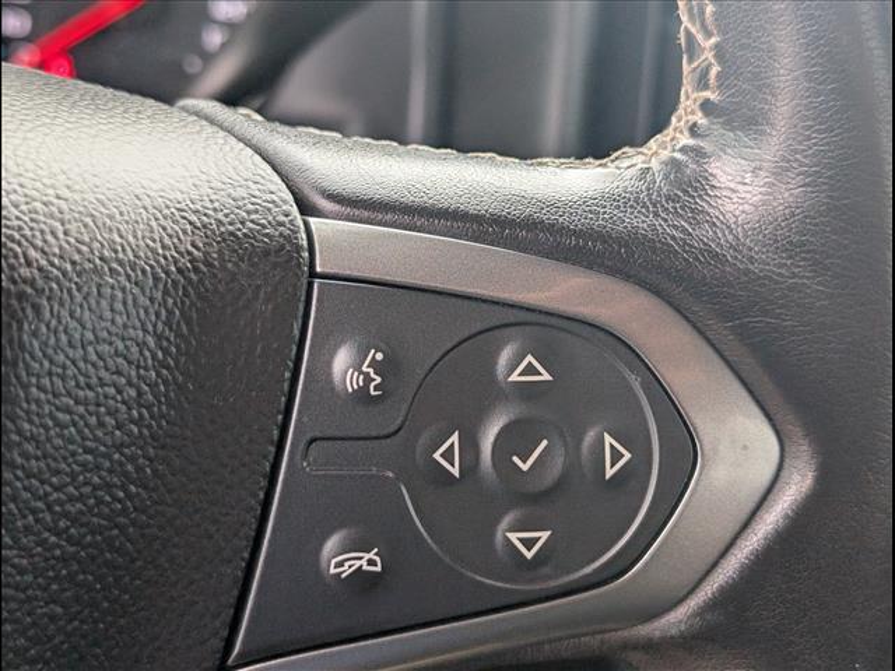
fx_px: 1267
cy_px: 336
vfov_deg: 29.7
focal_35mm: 49
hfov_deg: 38.9
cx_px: 448
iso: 147
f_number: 1.68
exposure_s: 1/120
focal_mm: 6.9
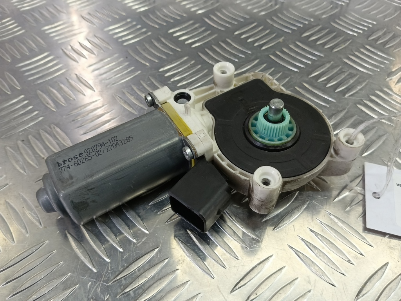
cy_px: 150
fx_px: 266
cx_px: 200
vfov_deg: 58.9
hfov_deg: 73.9
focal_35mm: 23
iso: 118
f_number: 1.6
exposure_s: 1/50
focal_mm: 4.11
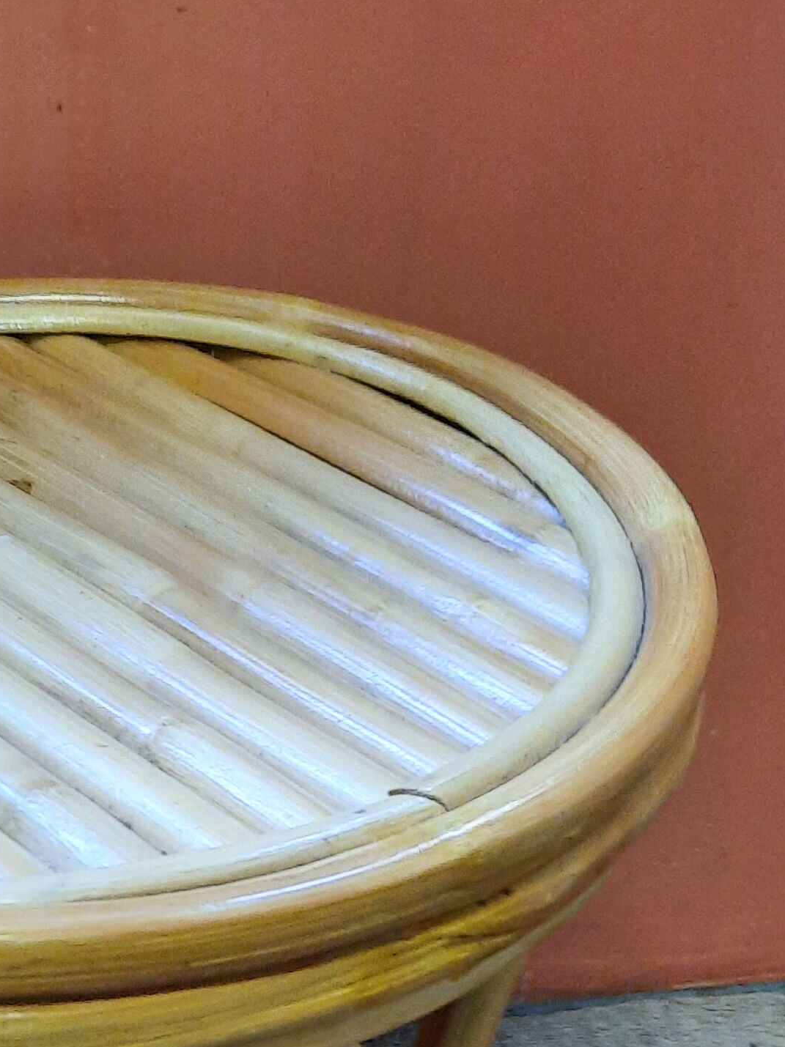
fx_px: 2118
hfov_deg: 20.5
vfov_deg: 26.5
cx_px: 47
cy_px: 1017
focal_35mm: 70
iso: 400
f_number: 2
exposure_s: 1/33
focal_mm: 4.6
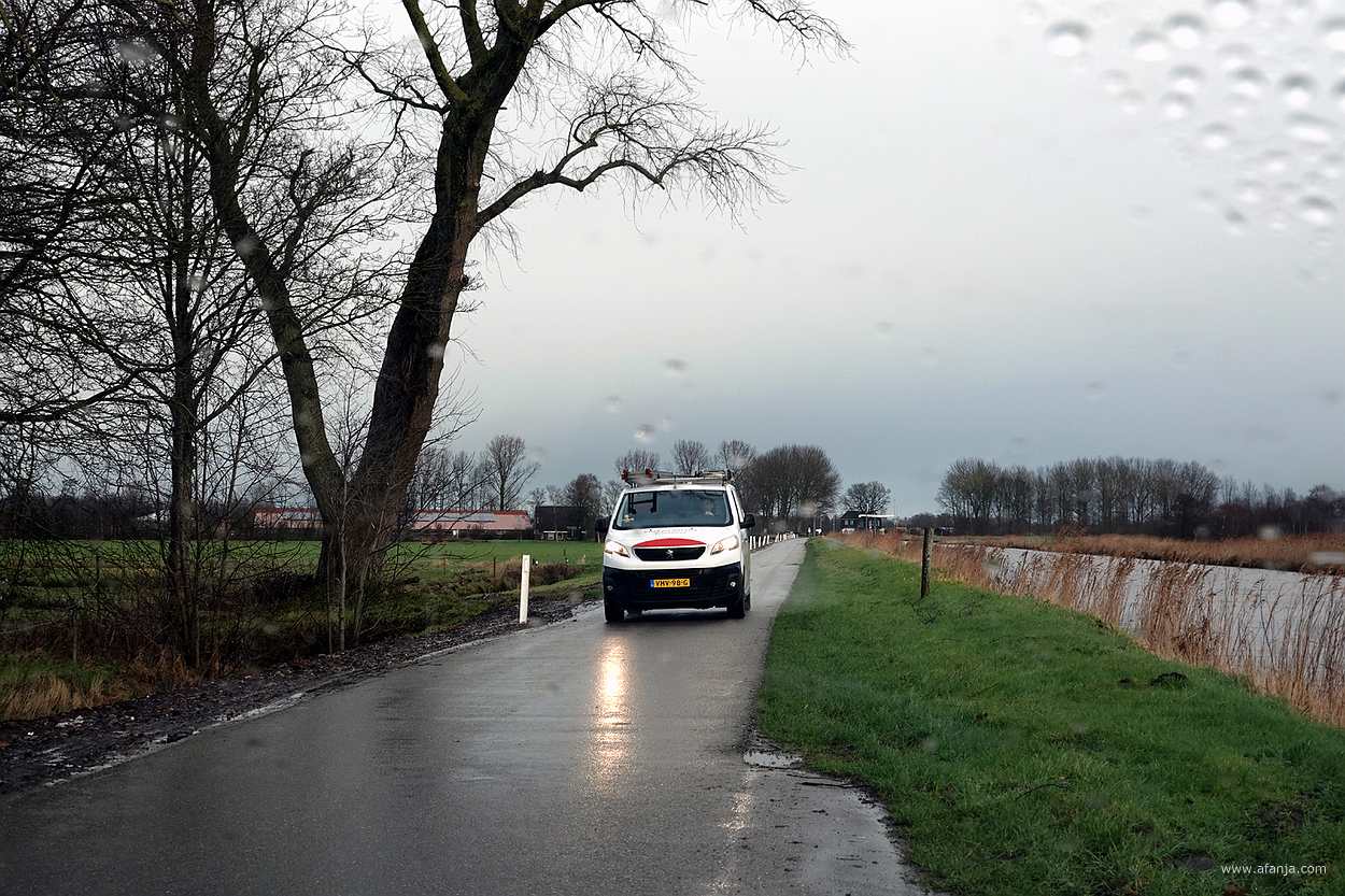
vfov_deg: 24.2
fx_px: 2092
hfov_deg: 35.6
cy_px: 448
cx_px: 672
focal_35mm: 56
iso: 200
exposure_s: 1/80
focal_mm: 20.49
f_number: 8
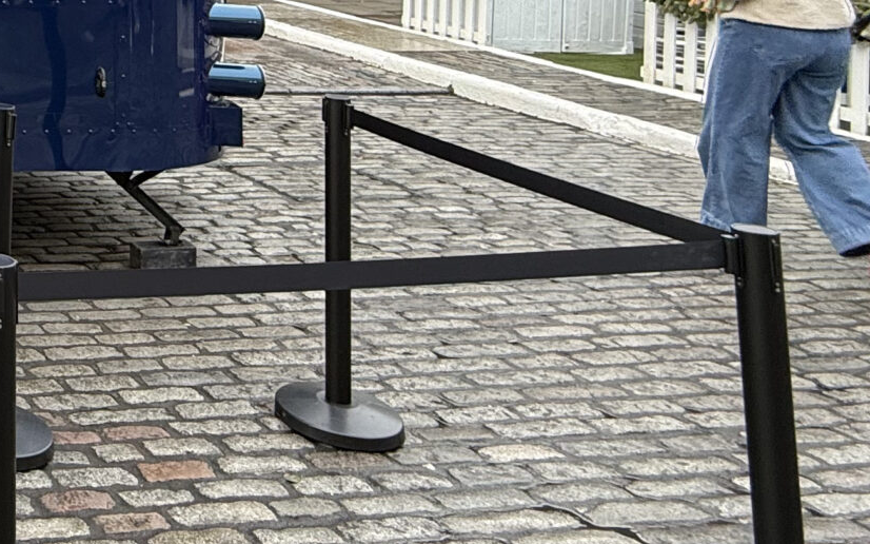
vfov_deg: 24.7
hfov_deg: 31.4
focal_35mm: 46
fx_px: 1091
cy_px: -143
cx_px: -310
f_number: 2.2
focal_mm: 2.22
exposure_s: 1/99
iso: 80
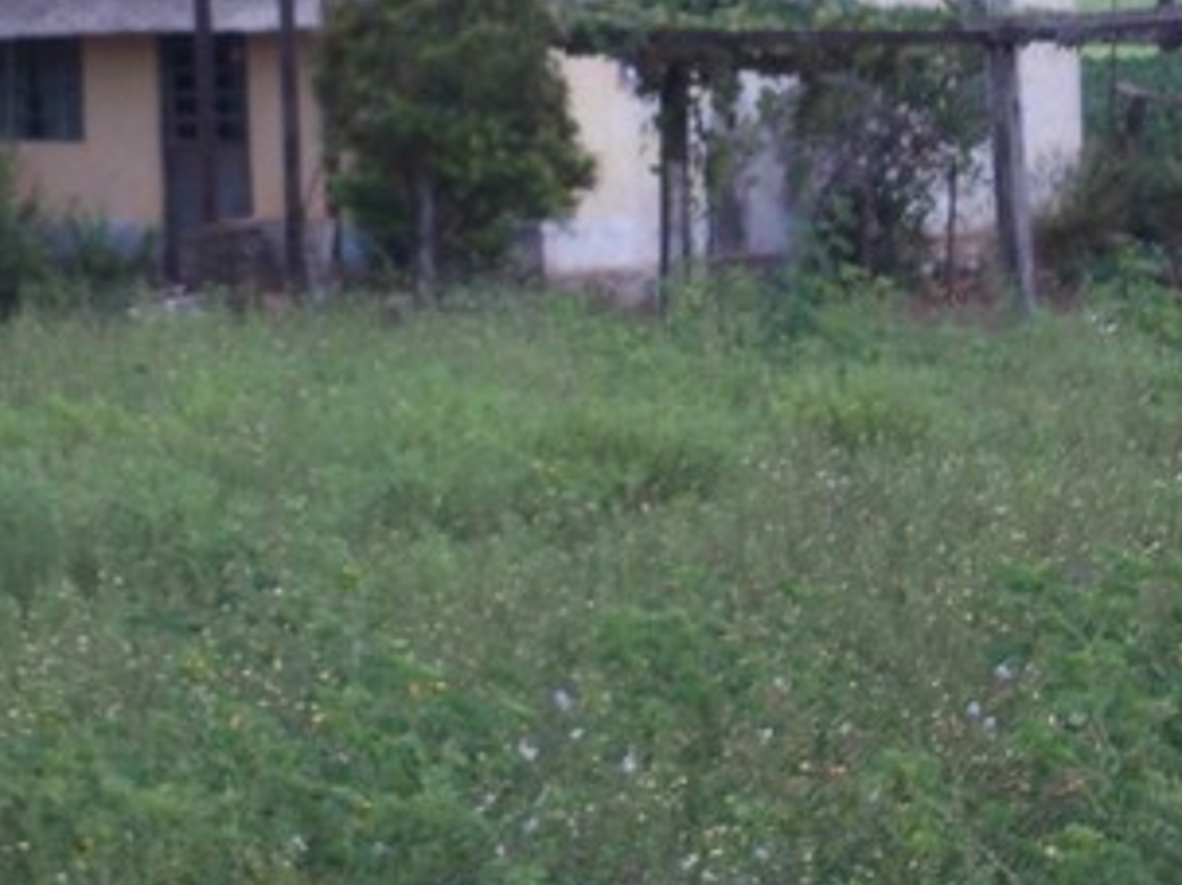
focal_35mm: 321
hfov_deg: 6.2
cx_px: 402
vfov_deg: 4.6
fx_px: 10957
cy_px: -35
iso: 80
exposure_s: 1/160
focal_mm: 17.9
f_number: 6.3
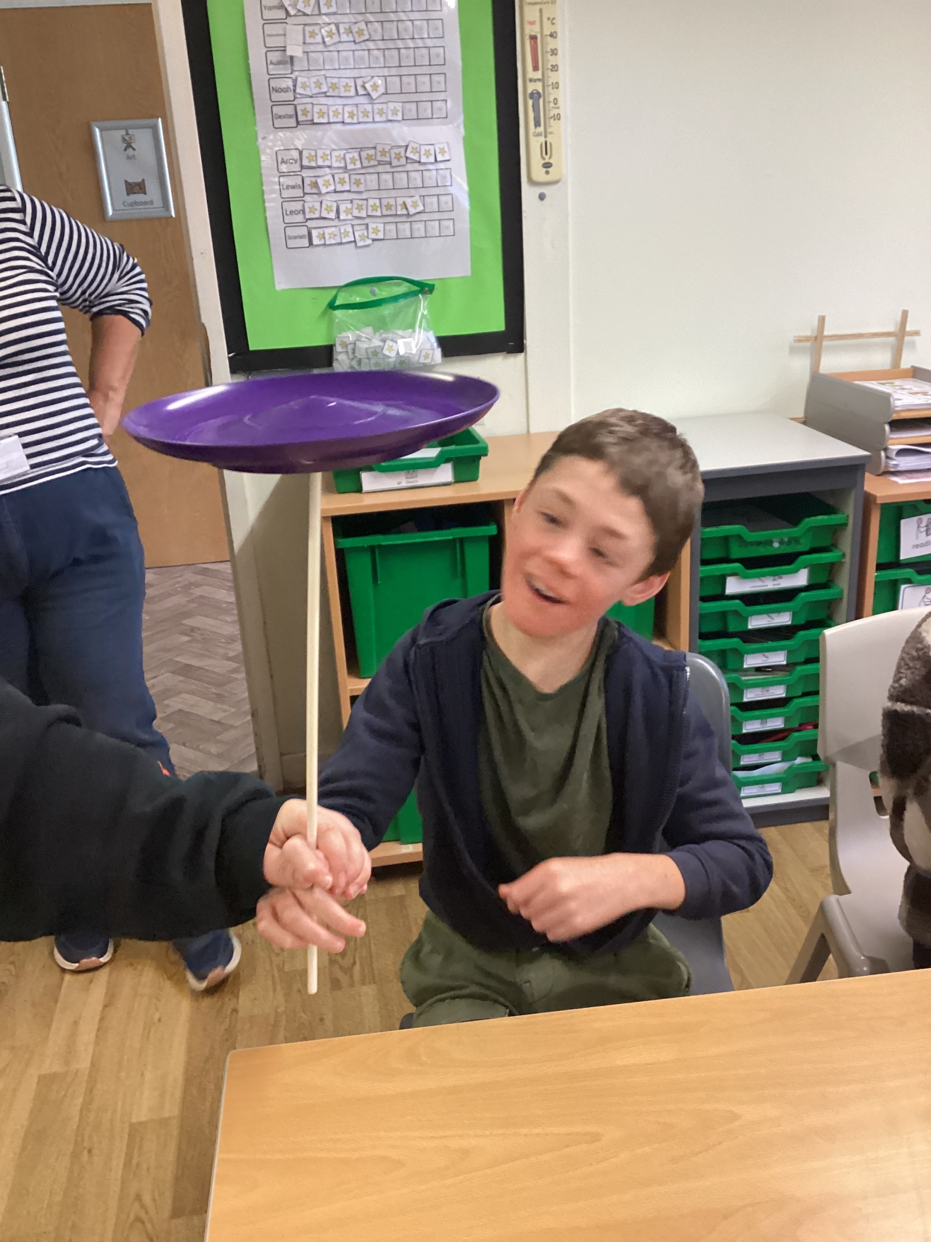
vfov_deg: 58.4
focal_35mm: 31
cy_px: 621
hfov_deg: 45.4
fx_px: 1112
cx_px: 466
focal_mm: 3.3
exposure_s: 1/60
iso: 400
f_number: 2.4
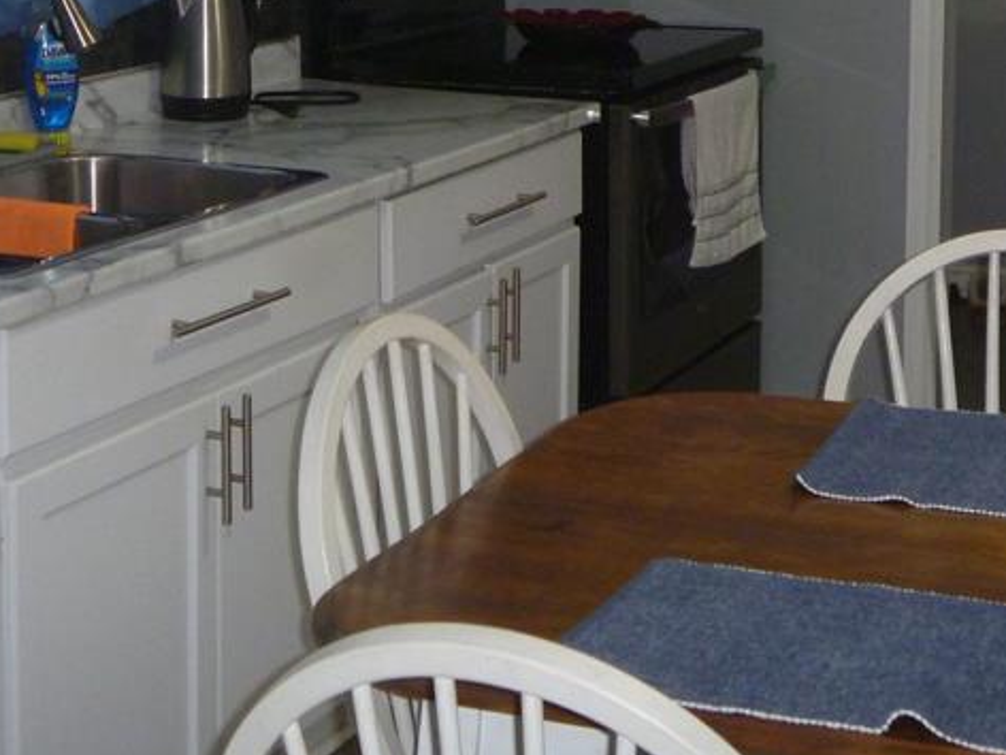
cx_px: 561
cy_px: -43
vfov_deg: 18.7
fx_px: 2209
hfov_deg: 25.6
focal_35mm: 76
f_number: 3.5
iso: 250
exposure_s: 1/30
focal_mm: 6.3
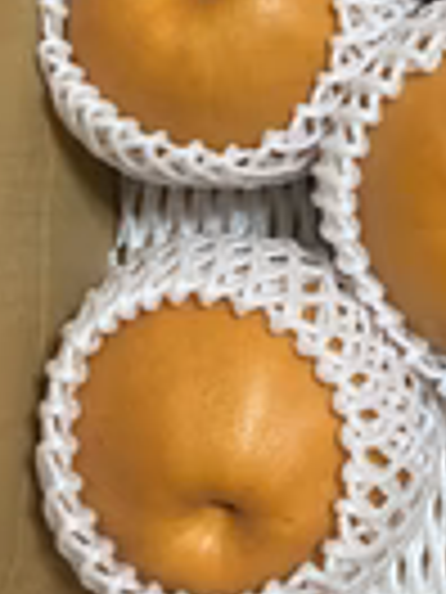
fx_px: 1357
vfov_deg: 23.2
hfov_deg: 17.9
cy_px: -58
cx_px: 514
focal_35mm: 79
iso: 160
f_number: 1.6
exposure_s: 1/50
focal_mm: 5.96
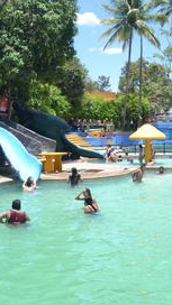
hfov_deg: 22.8
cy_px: 144
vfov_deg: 39.9
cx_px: 130
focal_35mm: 52
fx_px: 422
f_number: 7.1
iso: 100
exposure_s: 1/200
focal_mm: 18
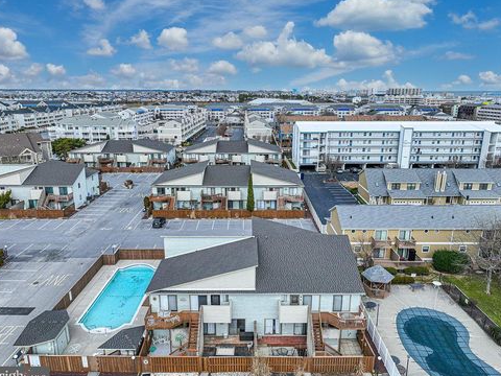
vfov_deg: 54.9
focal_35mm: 25
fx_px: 362
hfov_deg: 69.4
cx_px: 247
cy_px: 192
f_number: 2.8
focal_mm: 12.3
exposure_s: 1/2000
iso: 120
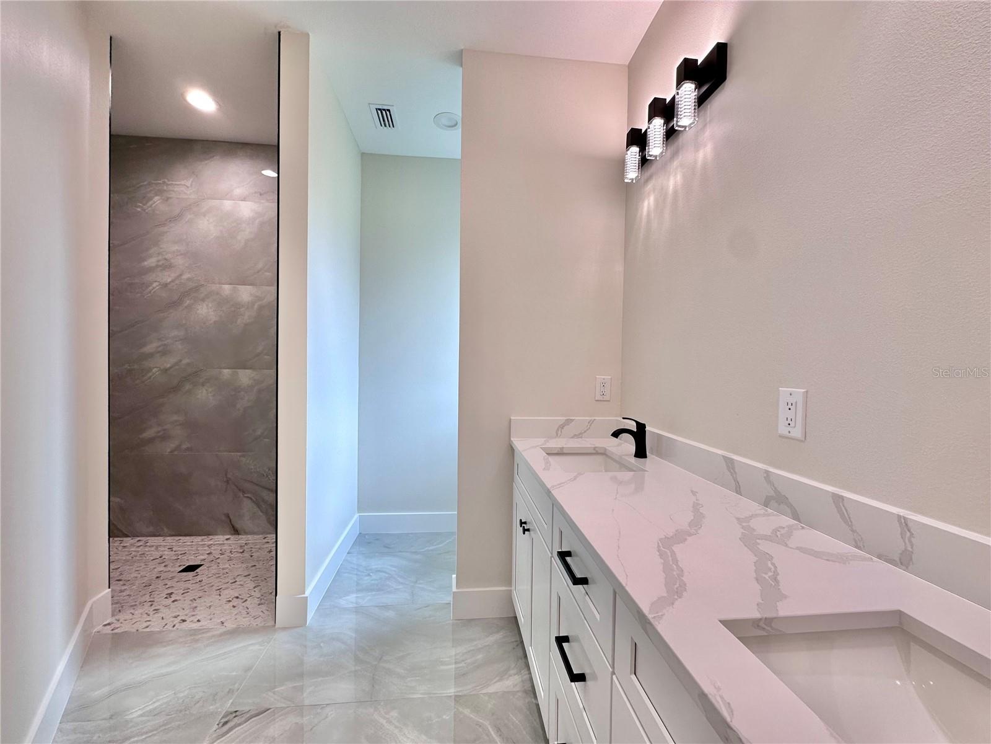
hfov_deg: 102.1
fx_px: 401
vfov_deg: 85.7
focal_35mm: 14
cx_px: 496
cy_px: 372
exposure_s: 1/120
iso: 64
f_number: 2.2
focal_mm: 2.22
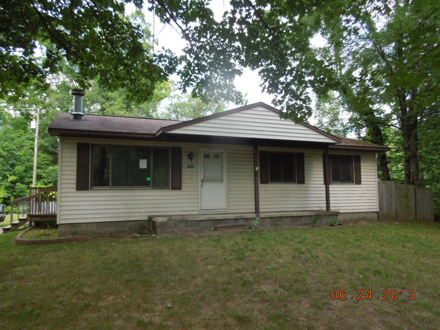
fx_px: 318
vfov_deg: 54.9
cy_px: 165
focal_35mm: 25
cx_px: 220
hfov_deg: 69.4
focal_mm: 4.5
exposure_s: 1/125
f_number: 3.3
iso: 100
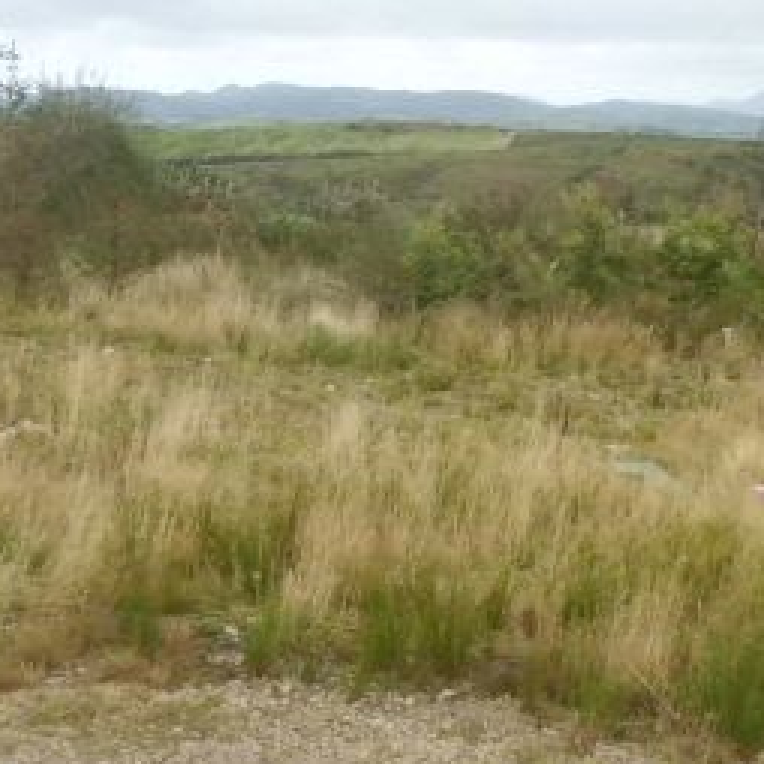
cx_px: 211
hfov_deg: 29.2
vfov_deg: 29.5
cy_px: 325
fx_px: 1448
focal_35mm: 58
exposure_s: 1/800
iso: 200
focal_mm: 4.7
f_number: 2.8
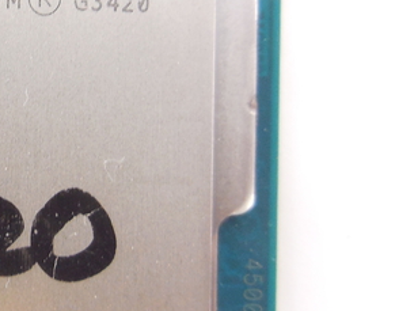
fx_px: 1005
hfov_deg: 22.1
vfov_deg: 17.5
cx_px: -34
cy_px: 102
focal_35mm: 84
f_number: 3.1
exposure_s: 1/30
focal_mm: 4.5
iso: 140
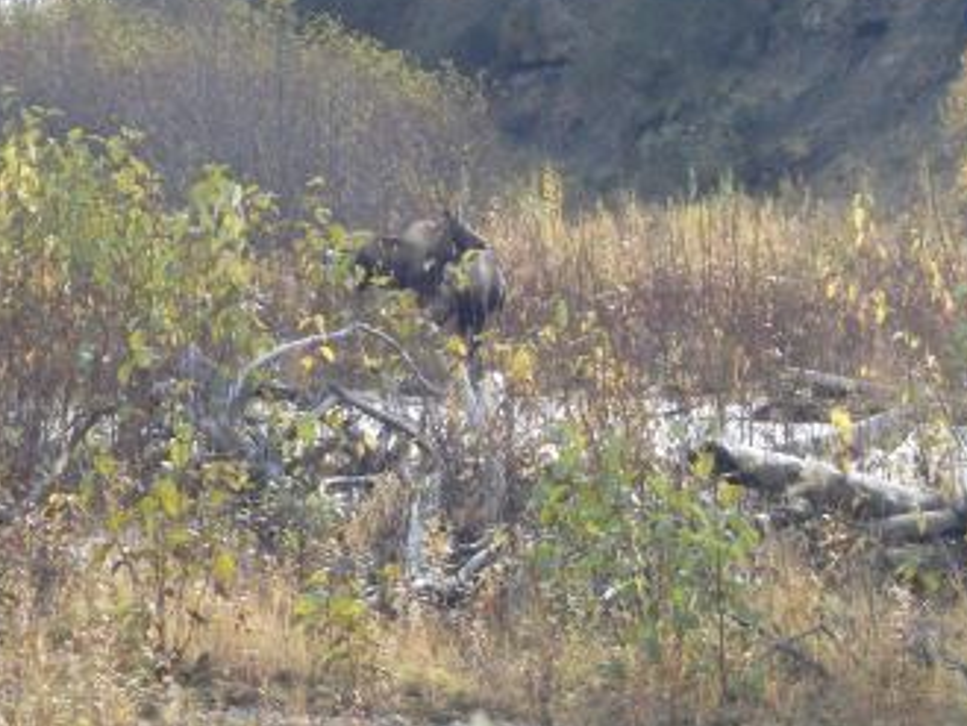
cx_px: 517
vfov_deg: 8.7
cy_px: 303
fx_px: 4751
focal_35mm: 170
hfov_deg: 11.6
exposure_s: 1/1000
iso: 1000
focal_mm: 25
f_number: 5.9
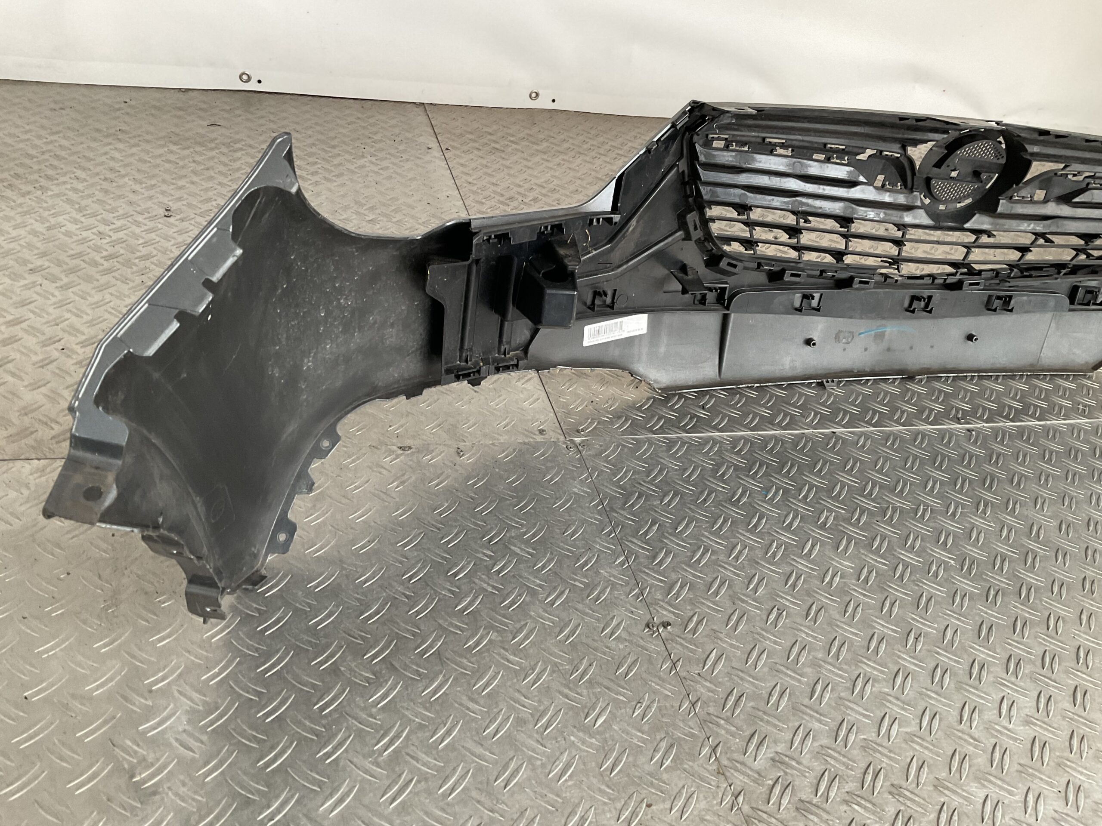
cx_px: 551
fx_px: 923
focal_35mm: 29
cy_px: 413
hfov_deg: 61.7
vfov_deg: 48.2
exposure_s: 1/50
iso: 80
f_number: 1.8
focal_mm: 3
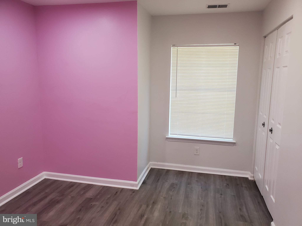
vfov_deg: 53.1
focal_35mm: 26
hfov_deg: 67.3
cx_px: 151
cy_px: 113
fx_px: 227
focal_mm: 4.3
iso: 320
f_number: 2.4
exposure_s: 1/120
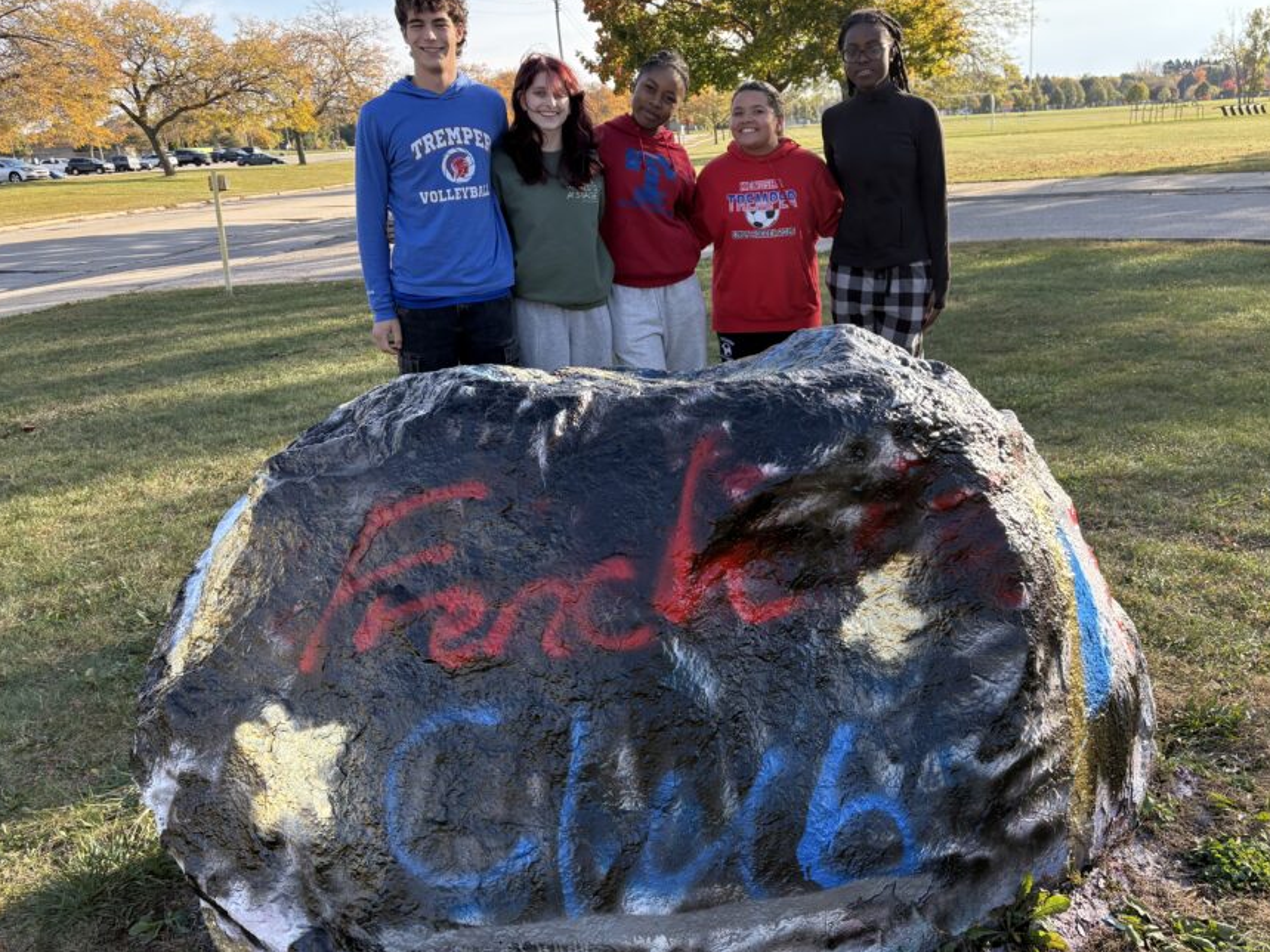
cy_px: 503
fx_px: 1137
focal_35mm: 31
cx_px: 744
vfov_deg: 45.4
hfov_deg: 58.0
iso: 64
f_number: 1.6
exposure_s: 1/1155
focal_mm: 5.96
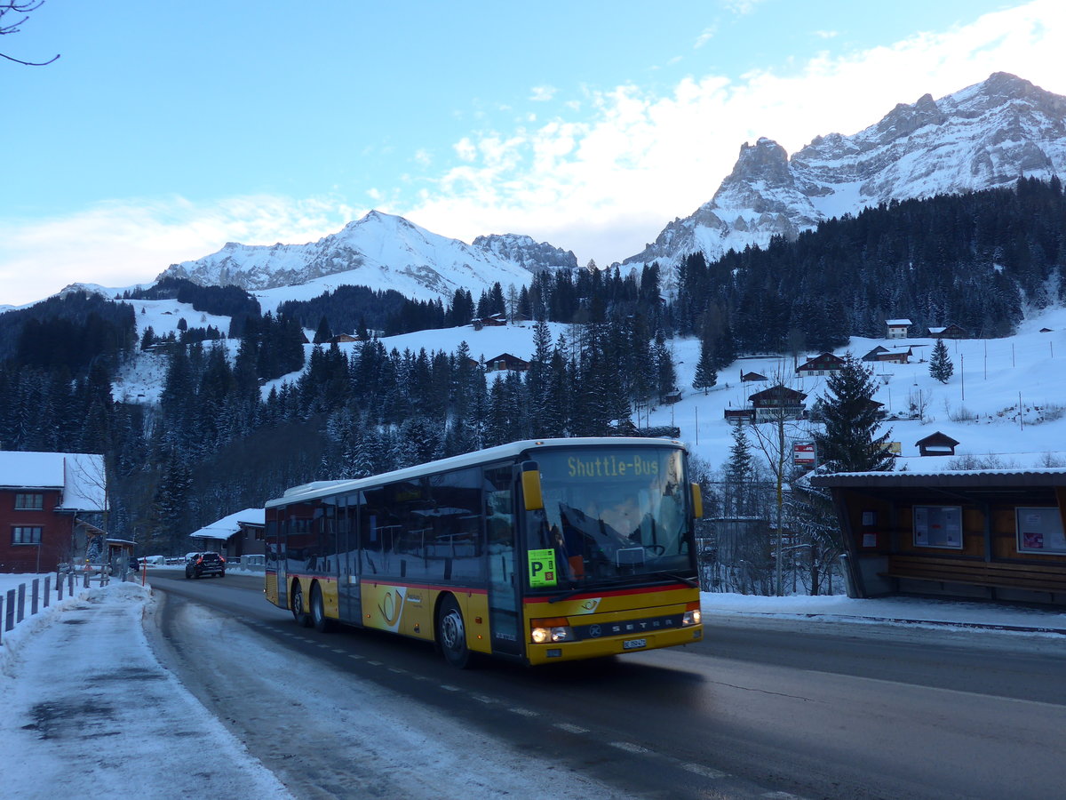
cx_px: 533
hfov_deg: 61.7
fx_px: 893
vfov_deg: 48.2
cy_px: 400
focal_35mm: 29
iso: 80
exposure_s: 1/320
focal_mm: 6
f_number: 2.8
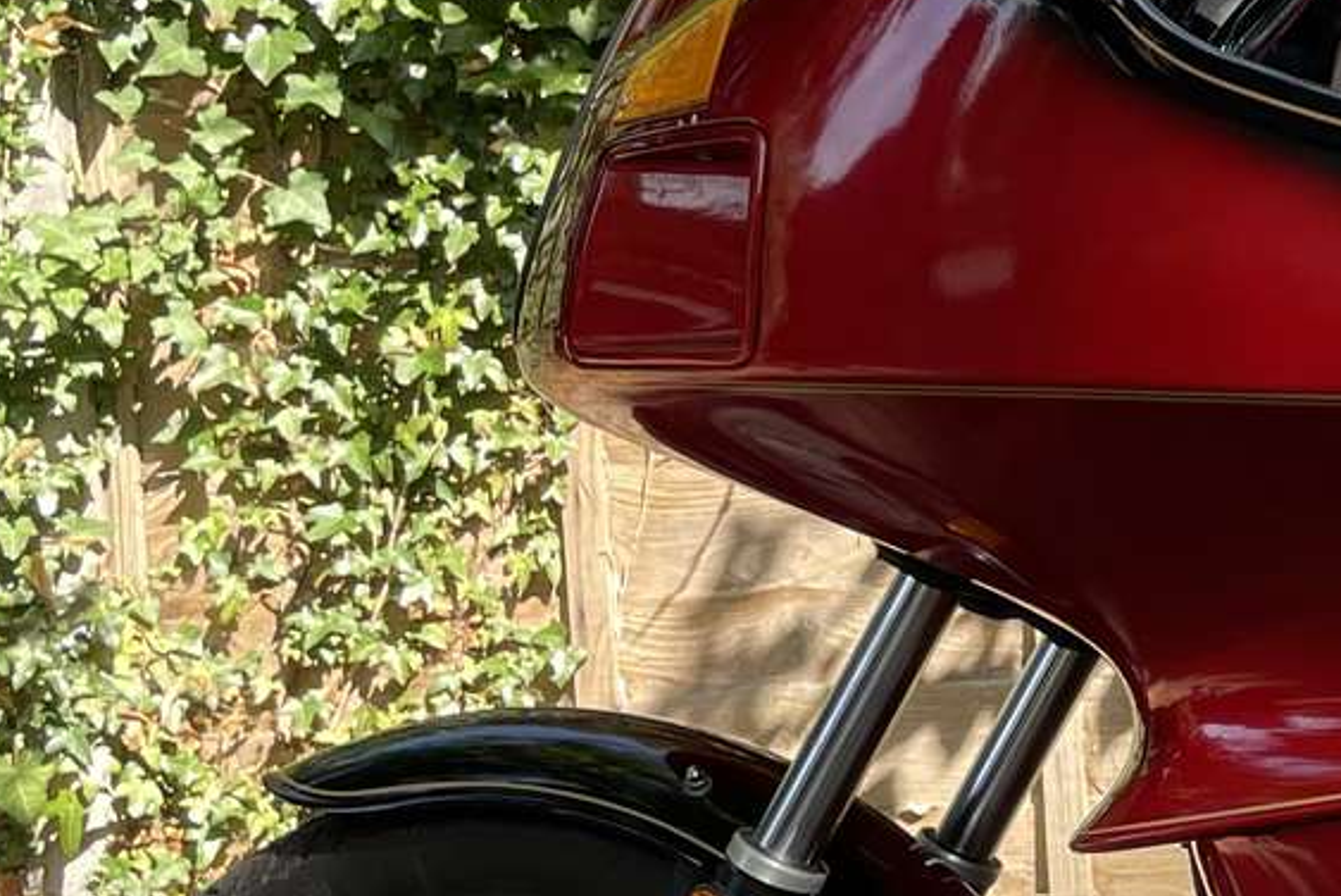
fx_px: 3578
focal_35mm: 96
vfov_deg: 14.2
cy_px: 646
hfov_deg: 18.5
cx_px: 2084
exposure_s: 1/261
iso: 32
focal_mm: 4.2
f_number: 1.6
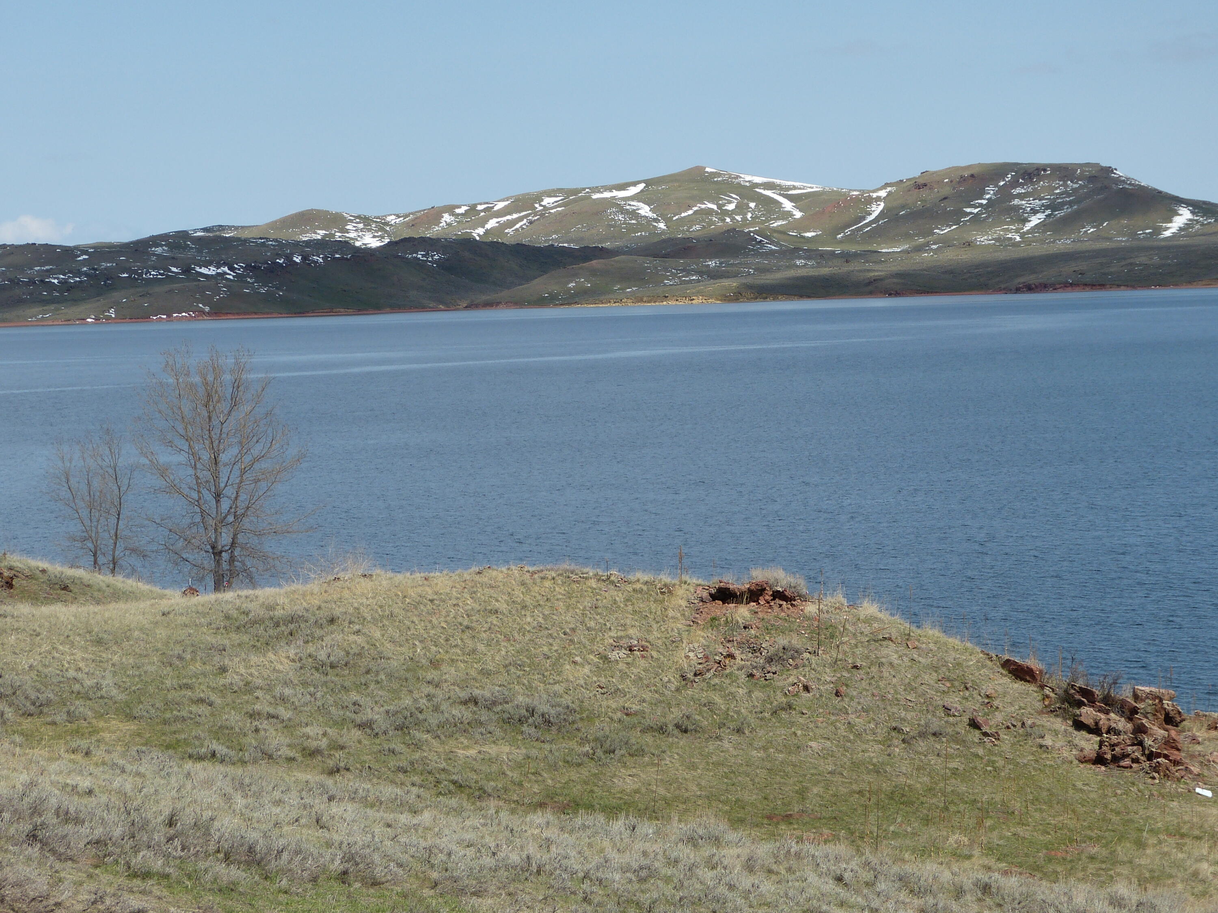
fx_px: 4258
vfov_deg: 12.2
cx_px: 609
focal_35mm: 121
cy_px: 456
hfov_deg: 16.3
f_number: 4
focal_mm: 20.1
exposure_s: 1/1600
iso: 100
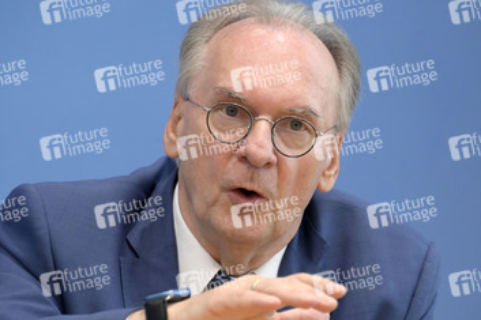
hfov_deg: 7.7
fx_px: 3579
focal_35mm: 268
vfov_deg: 5.1
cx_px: 230
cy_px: 178
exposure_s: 1/500
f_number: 5.6
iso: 5000
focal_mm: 210
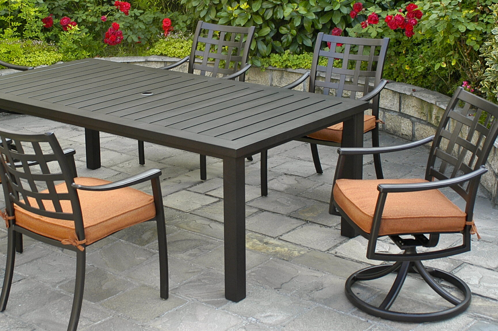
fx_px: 857
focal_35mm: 62
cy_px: 132
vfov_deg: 21.8
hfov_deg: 32.3
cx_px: 198
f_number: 5
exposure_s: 1/100
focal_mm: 28
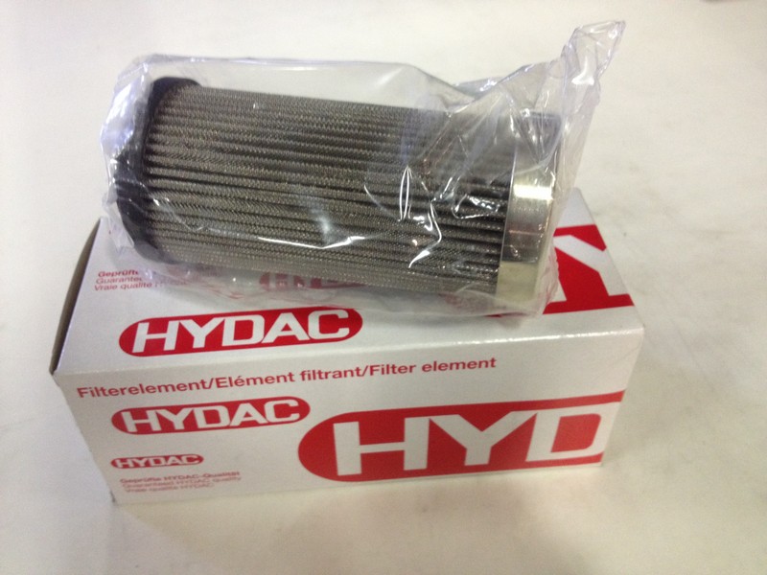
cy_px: 288
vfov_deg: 40.7
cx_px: 384
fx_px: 776
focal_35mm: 35
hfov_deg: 52.6
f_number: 2.4
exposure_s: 1/20
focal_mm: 4.28
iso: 200
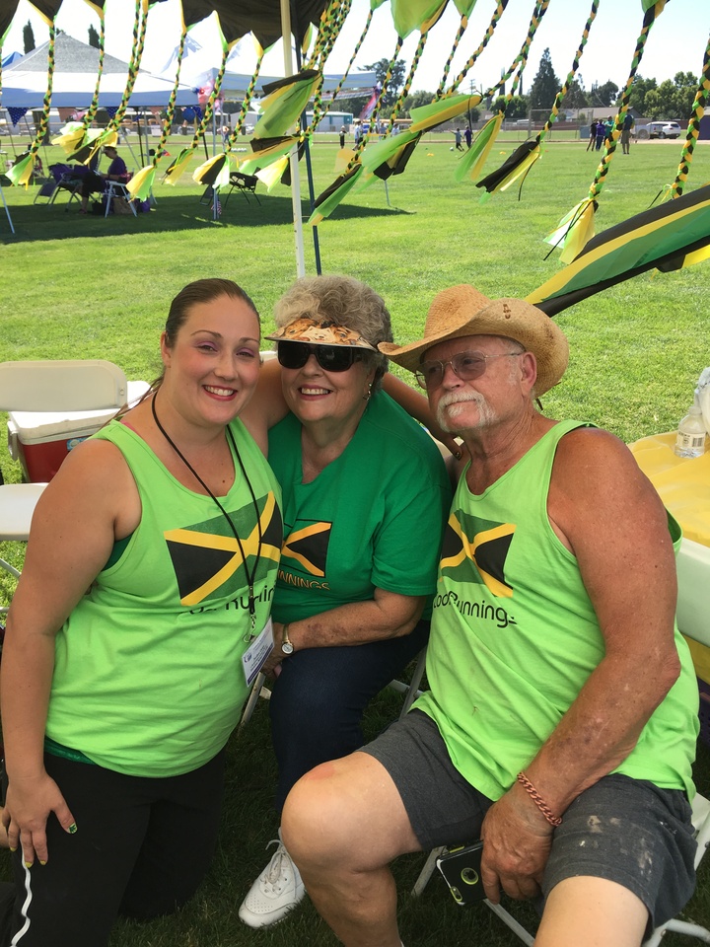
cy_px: 474
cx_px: 355
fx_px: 793
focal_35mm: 29
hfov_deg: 48.2
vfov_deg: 61.7
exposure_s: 1/591
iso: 25
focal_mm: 4.15
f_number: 2.2
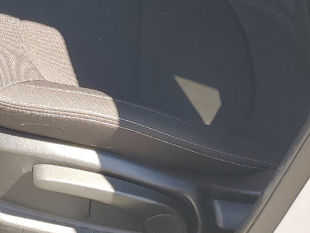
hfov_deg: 21.9
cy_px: -120
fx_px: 780
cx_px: 18
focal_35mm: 87
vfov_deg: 15.6
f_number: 1.5
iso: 50
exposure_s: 1/294
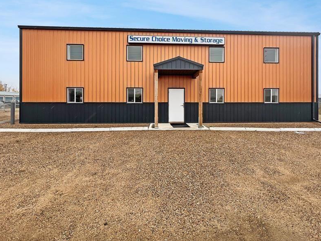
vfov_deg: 73.7
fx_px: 158
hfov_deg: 90.9
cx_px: 169
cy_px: 94
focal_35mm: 17
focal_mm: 1.57
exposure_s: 1/354
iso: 32
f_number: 1.8
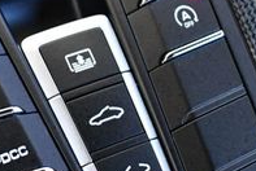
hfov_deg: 17.4
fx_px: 833
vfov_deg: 11.8
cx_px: 64
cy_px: 73
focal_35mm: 117
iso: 1600
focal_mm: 18
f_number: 3.5
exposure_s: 1/125
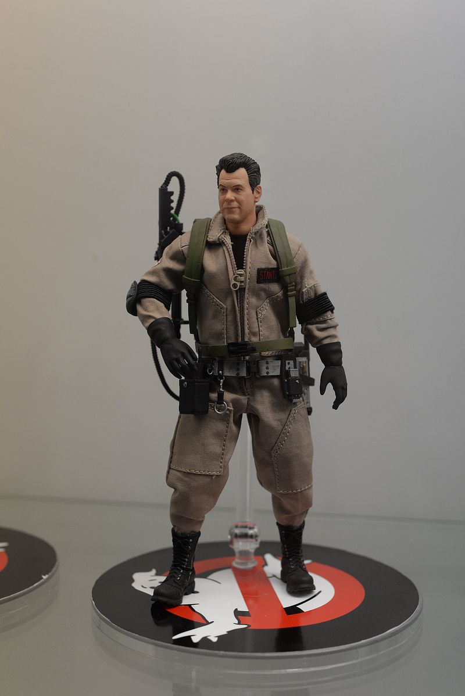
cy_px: 348
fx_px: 968
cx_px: 232
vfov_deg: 39.6
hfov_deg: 27.0
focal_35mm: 50
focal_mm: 50
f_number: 5.6
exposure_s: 1/250
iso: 1600
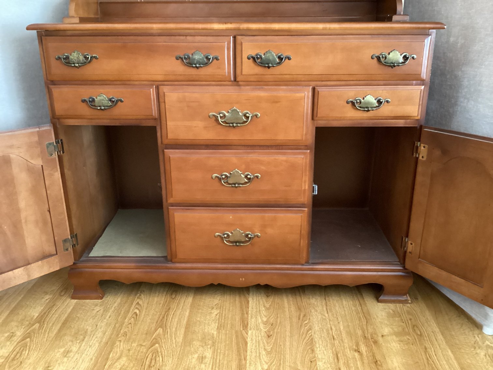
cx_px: 246
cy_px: 185
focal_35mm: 31
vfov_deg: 45.4
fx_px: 442
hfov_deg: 58.3
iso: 500
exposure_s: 1/30
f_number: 2.4
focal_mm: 3.3
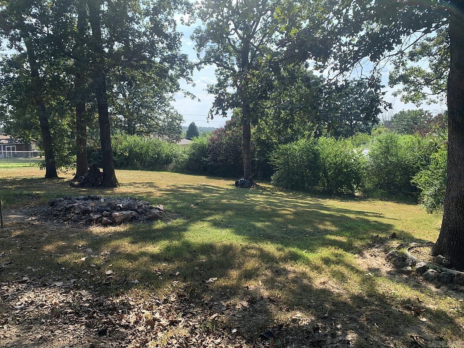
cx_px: 232
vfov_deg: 53.1
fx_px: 349
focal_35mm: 26
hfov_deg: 67.3
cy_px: 174
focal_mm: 4.25
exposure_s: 1/802
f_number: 1.8
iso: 25
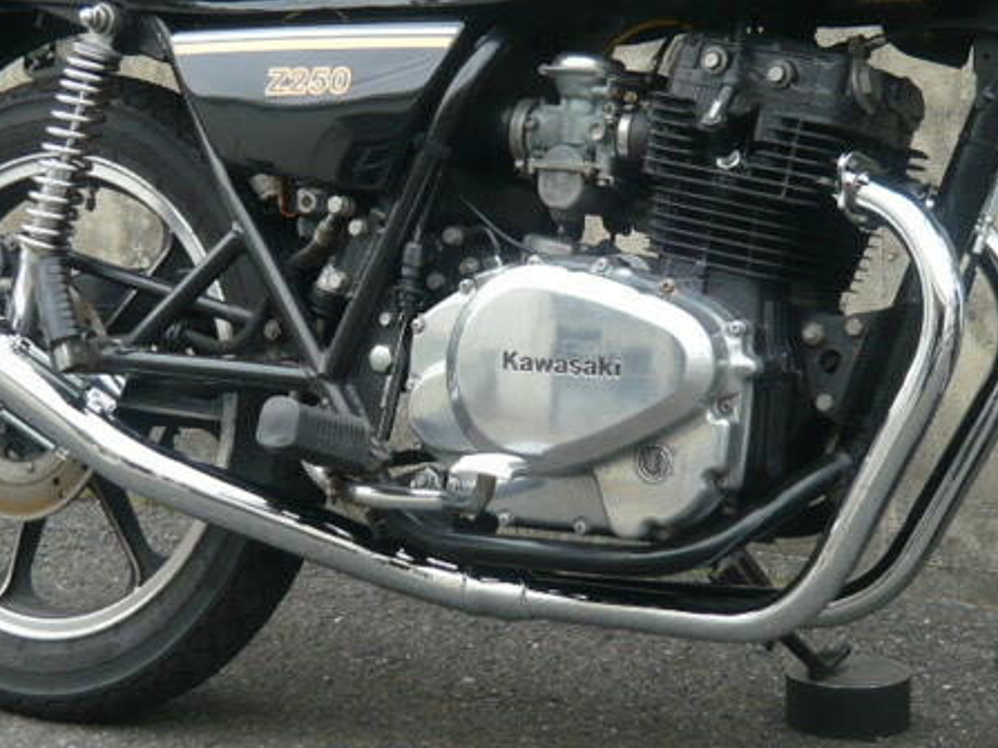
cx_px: 388
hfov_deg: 26.6
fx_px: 2104
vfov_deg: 20.1
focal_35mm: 73
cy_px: 230
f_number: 3.1
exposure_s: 1/160
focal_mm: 5.5
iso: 100
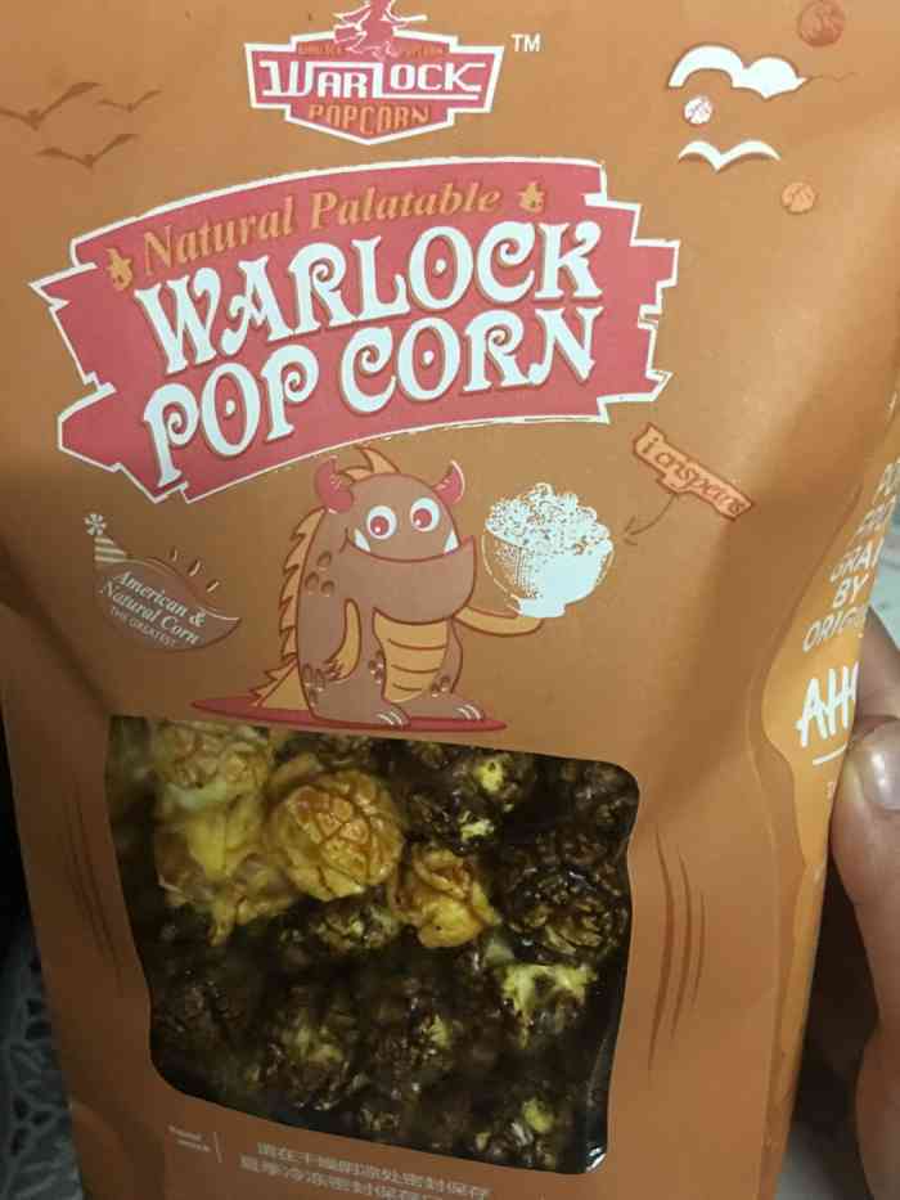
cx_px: 450
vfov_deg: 61.7
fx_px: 1005
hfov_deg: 48.2
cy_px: 600
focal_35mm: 29
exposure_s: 1/8
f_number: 2.2
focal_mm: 4.15
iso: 125
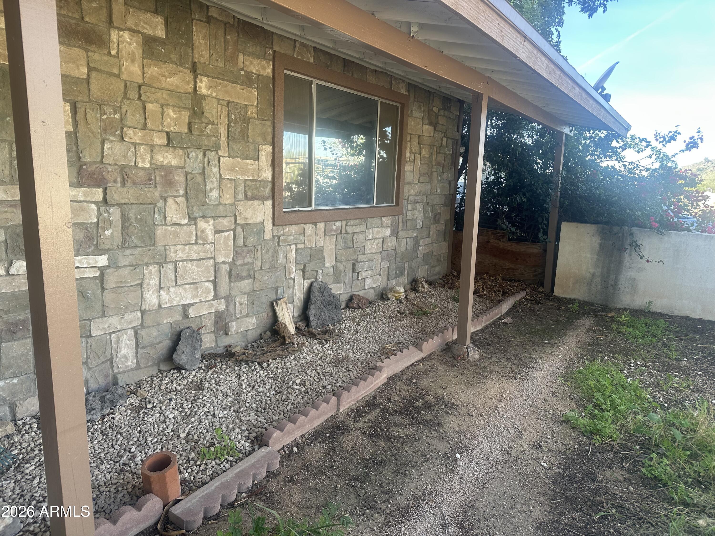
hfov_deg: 71.6
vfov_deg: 56.8
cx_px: 358
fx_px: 496
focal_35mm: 24
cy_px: 268
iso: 80
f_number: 1.78
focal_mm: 6.86
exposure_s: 1/291
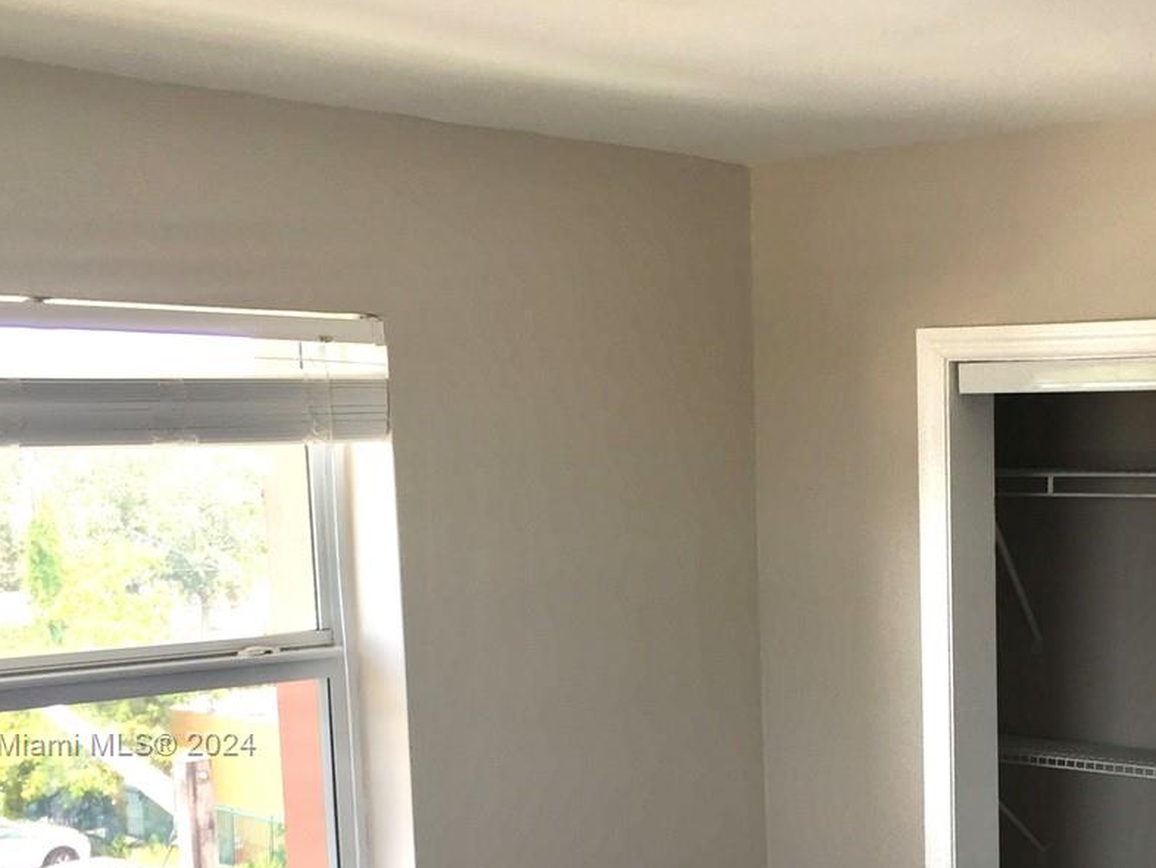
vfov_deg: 24.3
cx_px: 960
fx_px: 1971
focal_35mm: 59
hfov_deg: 31.6
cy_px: 746
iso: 40
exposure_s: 1/120
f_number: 2.2
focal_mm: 4.15
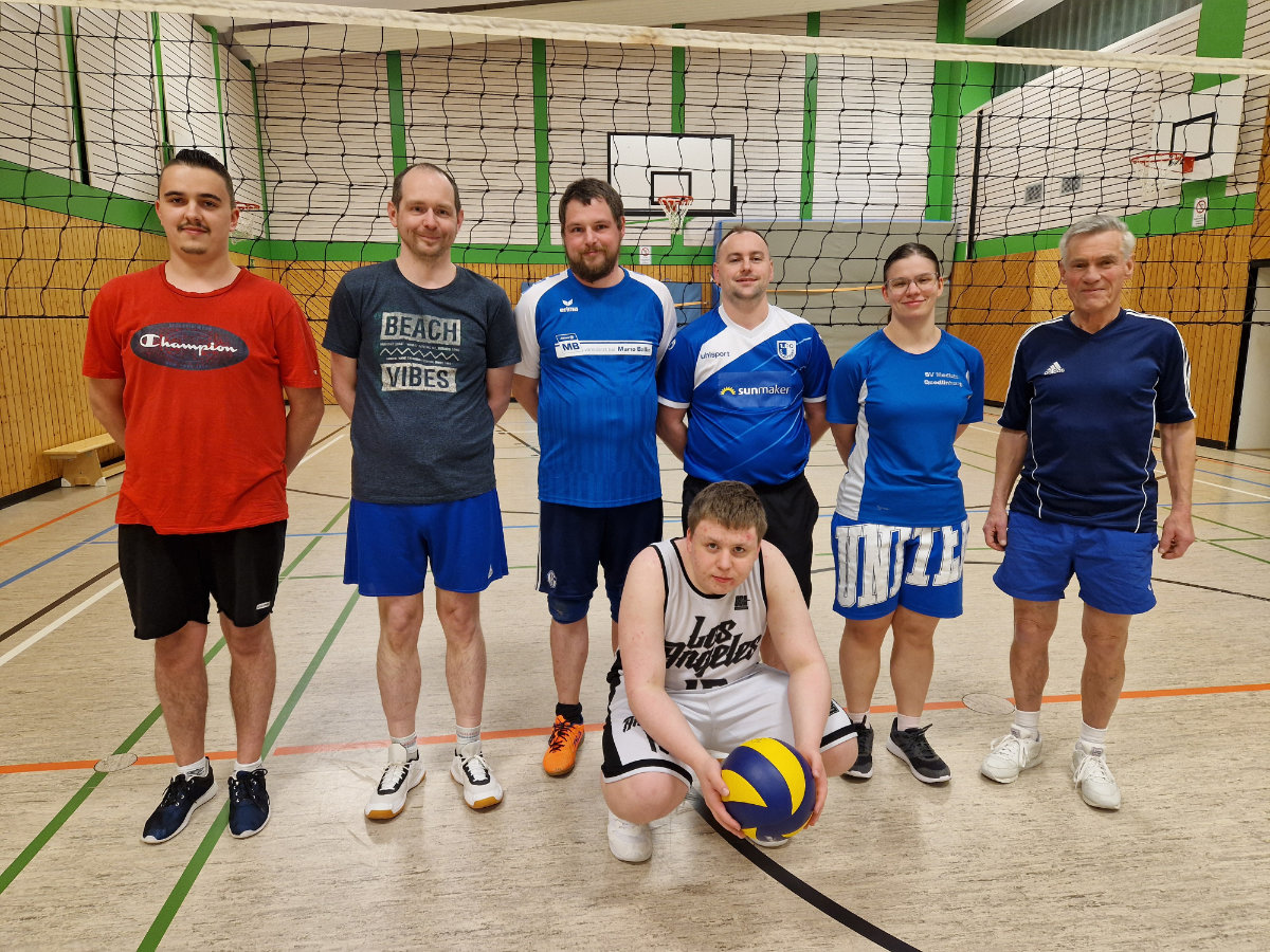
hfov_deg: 73.9
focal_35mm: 23
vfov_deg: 58.9
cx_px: 635
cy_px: 476
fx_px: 844
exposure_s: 1/100
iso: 250
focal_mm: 5.4
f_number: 1.8
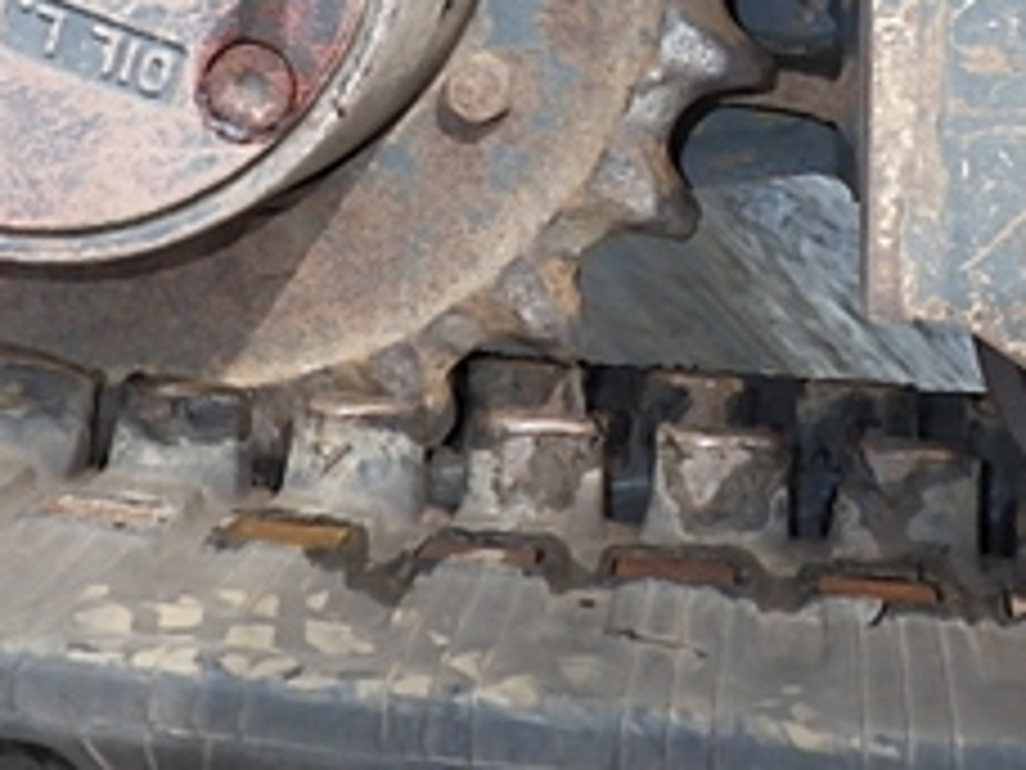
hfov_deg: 32.6
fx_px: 1749
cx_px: 594
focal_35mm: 59
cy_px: -27
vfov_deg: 23.6
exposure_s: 1/400
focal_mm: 5
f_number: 4.2
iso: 250
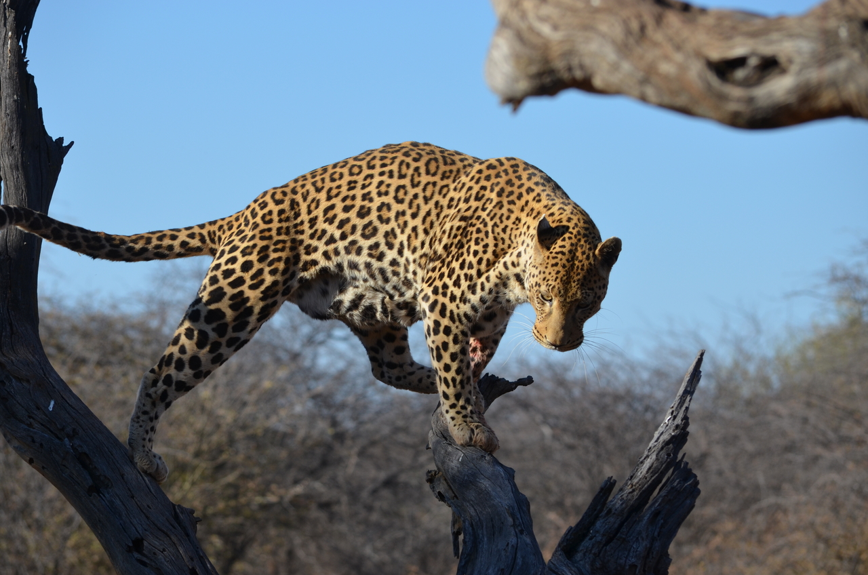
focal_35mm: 248
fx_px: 5956
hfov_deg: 8.3
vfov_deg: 5.5
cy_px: 288
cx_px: 434
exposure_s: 1/800
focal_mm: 165
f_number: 6.3
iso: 200
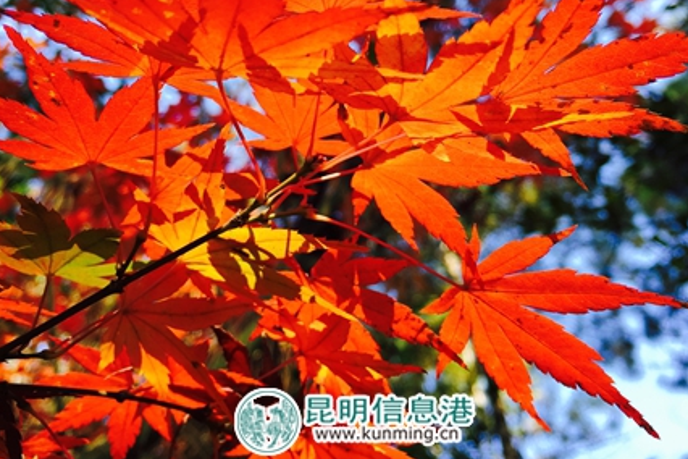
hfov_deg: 49.5
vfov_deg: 33.9
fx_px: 745
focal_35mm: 39
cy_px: 151
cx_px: 357
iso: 32
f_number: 2.2
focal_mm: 4.15
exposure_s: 1/120
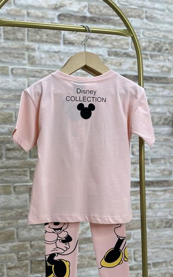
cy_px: 158
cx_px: 70
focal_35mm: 35
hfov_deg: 36.2
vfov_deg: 55.1
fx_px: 264
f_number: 1.78
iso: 50
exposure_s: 1/101
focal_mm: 6.86
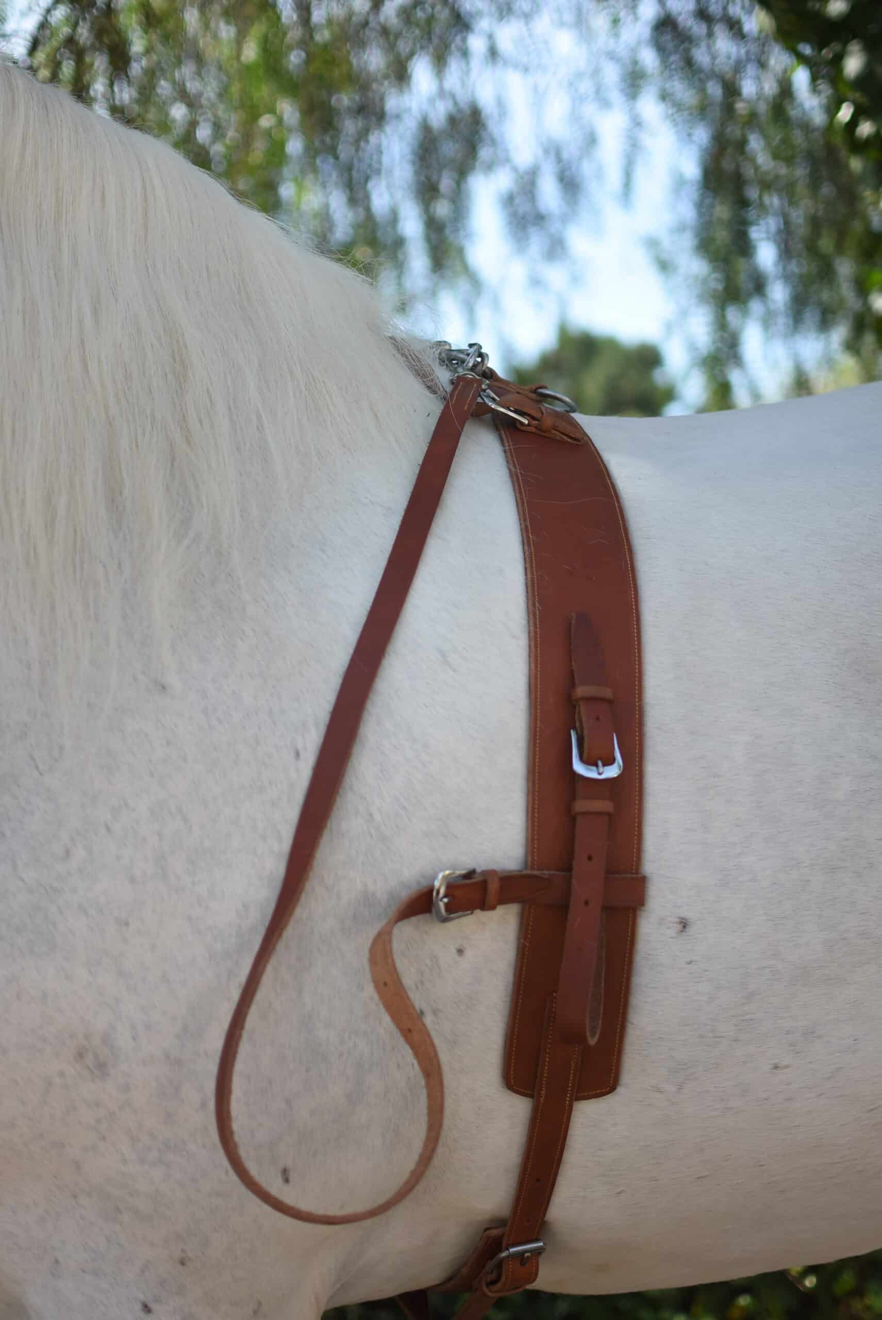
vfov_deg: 37.8
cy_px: 660
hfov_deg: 25.8
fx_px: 1926
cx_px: 441
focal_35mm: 52
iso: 200
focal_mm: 35
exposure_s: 1/3200
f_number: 1.8
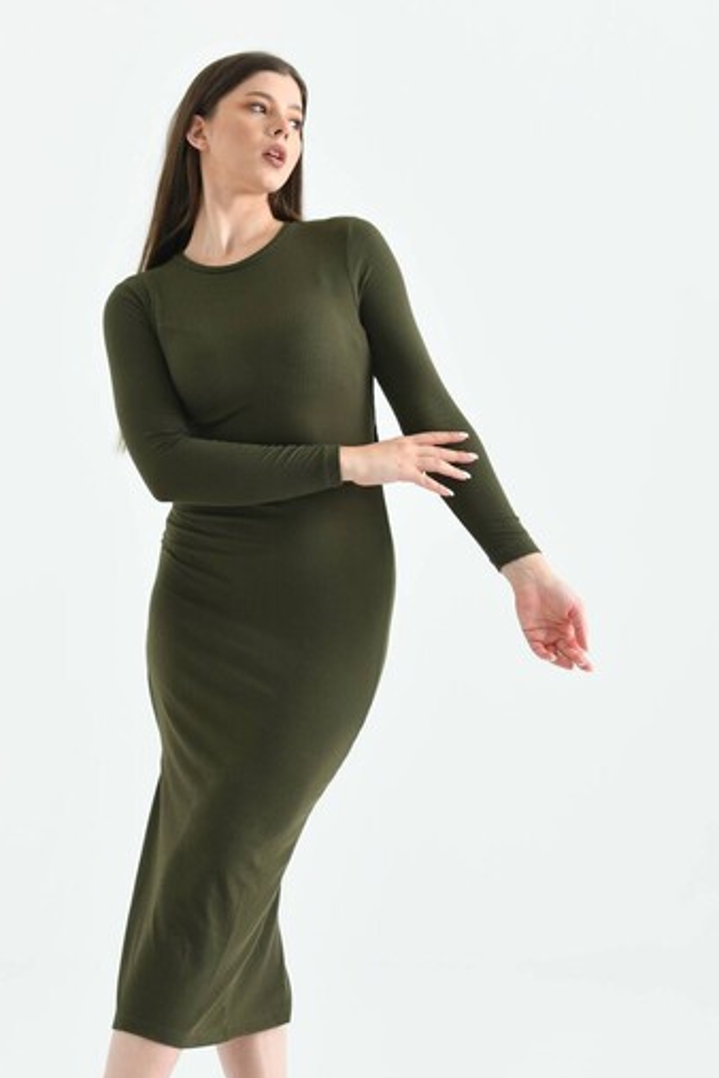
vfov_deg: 18.4
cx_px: 232
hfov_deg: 12.3
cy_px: 627
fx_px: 3325
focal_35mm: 111
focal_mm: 75
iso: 100
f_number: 5.6
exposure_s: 1/125
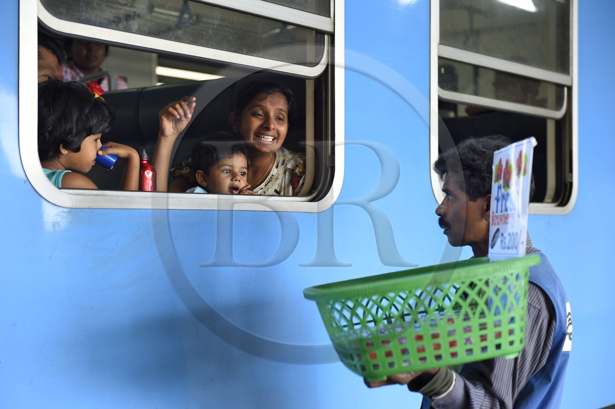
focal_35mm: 62
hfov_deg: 32.4
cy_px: 204
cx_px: 308
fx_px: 1058
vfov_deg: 21.9
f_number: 3.5
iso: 800
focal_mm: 62
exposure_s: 1/250
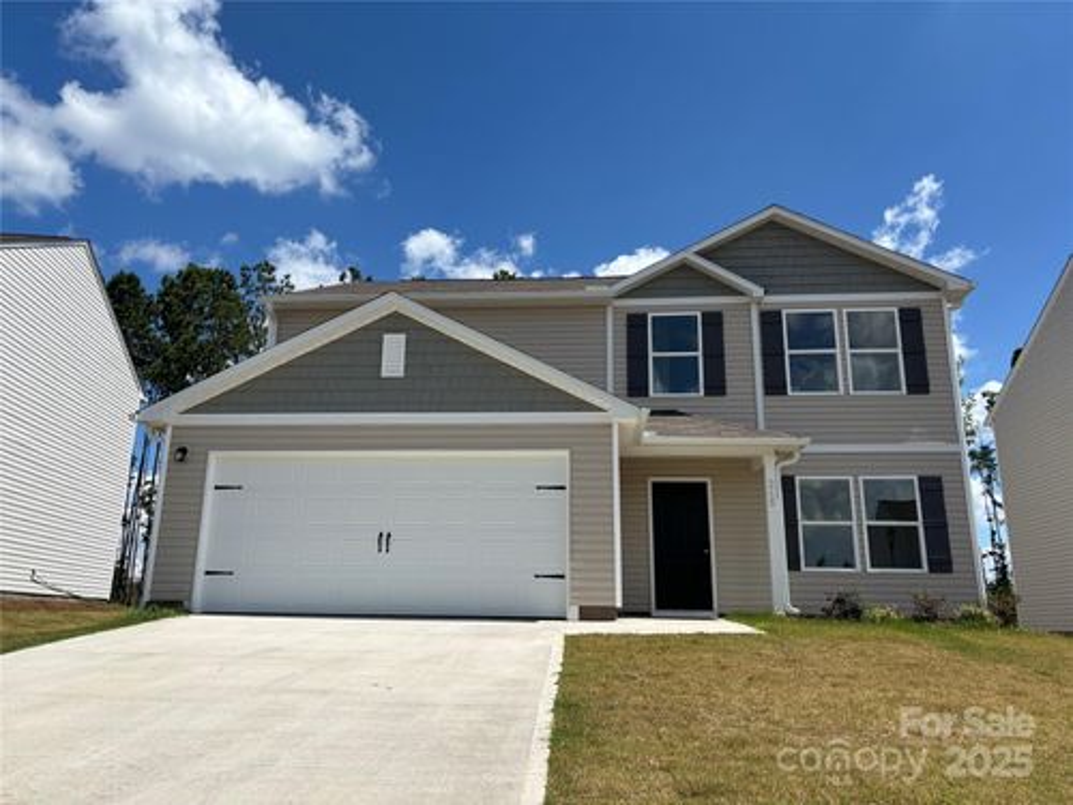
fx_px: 806
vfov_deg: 53.1
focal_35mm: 26
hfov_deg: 67.3
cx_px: 536
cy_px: 402
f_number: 1.6
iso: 50
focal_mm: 5.96
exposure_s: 1/5076
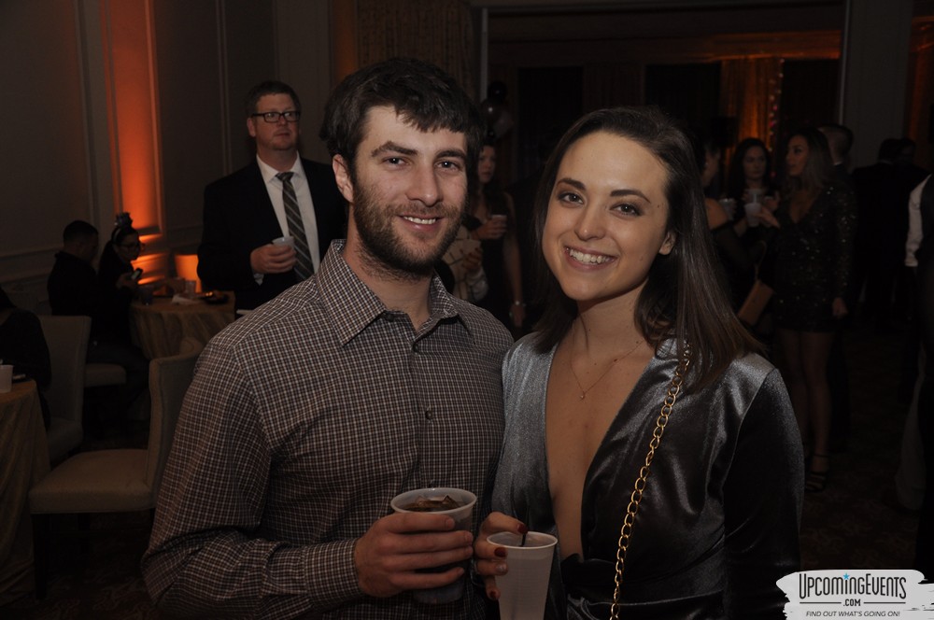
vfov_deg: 31.8
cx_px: 467
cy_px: 310
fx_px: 1088
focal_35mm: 42
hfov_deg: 46.5
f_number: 5
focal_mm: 28
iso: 400
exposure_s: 1/60
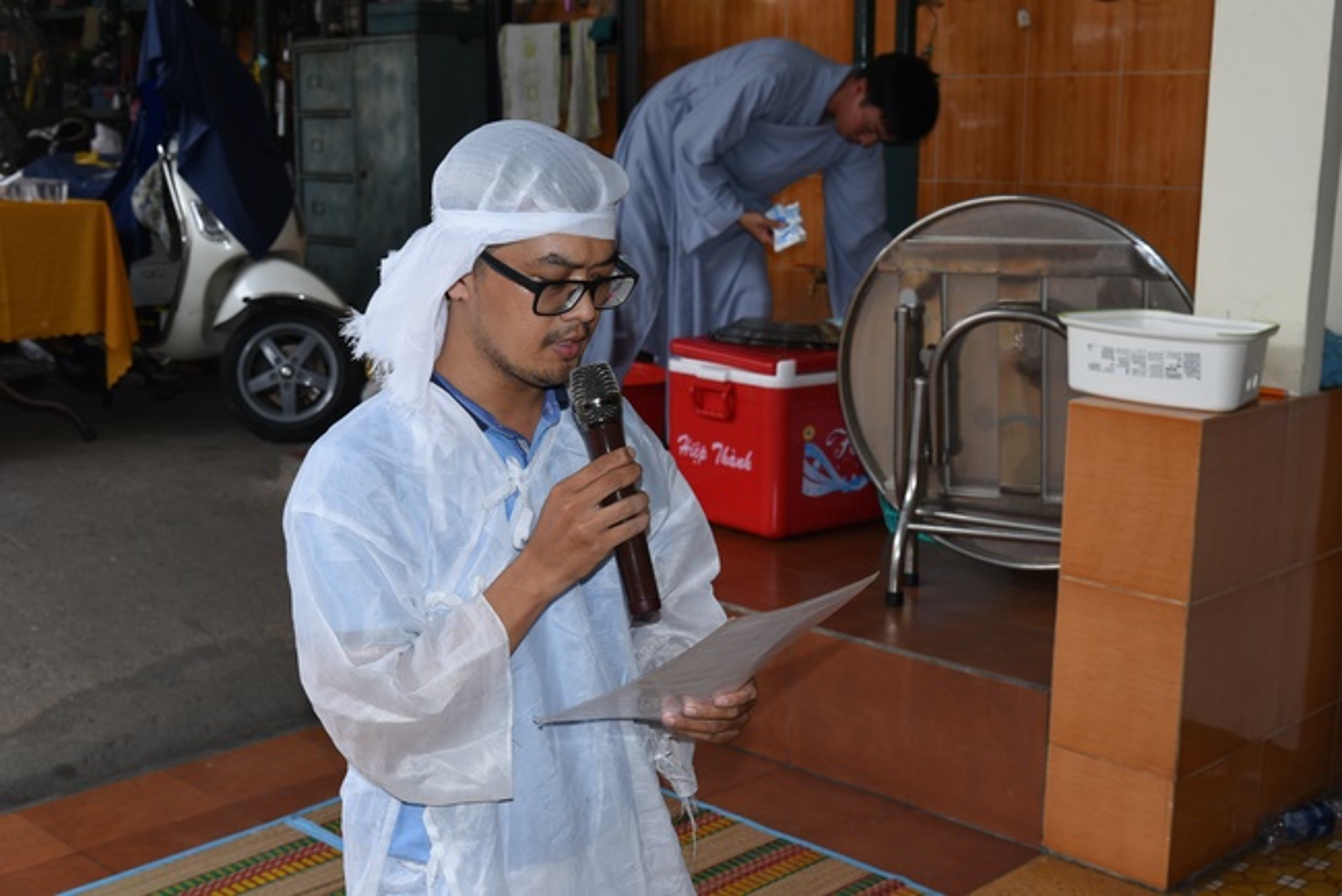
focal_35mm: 44
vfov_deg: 30.5
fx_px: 1641
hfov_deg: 44.5
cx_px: 671
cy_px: 448
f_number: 6.3
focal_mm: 44
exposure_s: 1/80
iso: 250
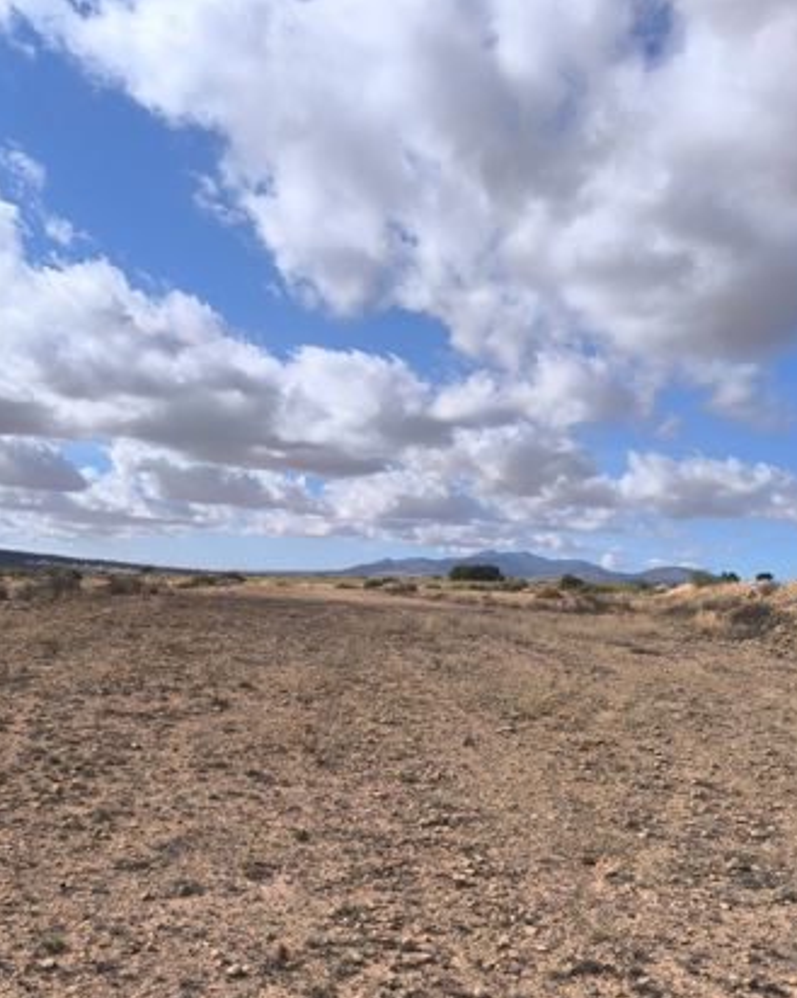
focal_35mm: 29
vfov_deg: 60.5
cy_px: 523
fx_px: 856
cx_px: 382
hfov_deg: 49.9
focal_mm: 6.14
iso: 50
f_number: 1.65
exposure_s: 1/1604
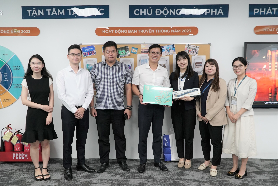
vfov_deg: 45.0
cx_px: 139
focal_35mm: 29
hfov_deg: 63.6
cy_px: 93
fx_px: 224
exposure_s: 1/100
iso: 1250
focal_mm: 29
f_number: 5.6
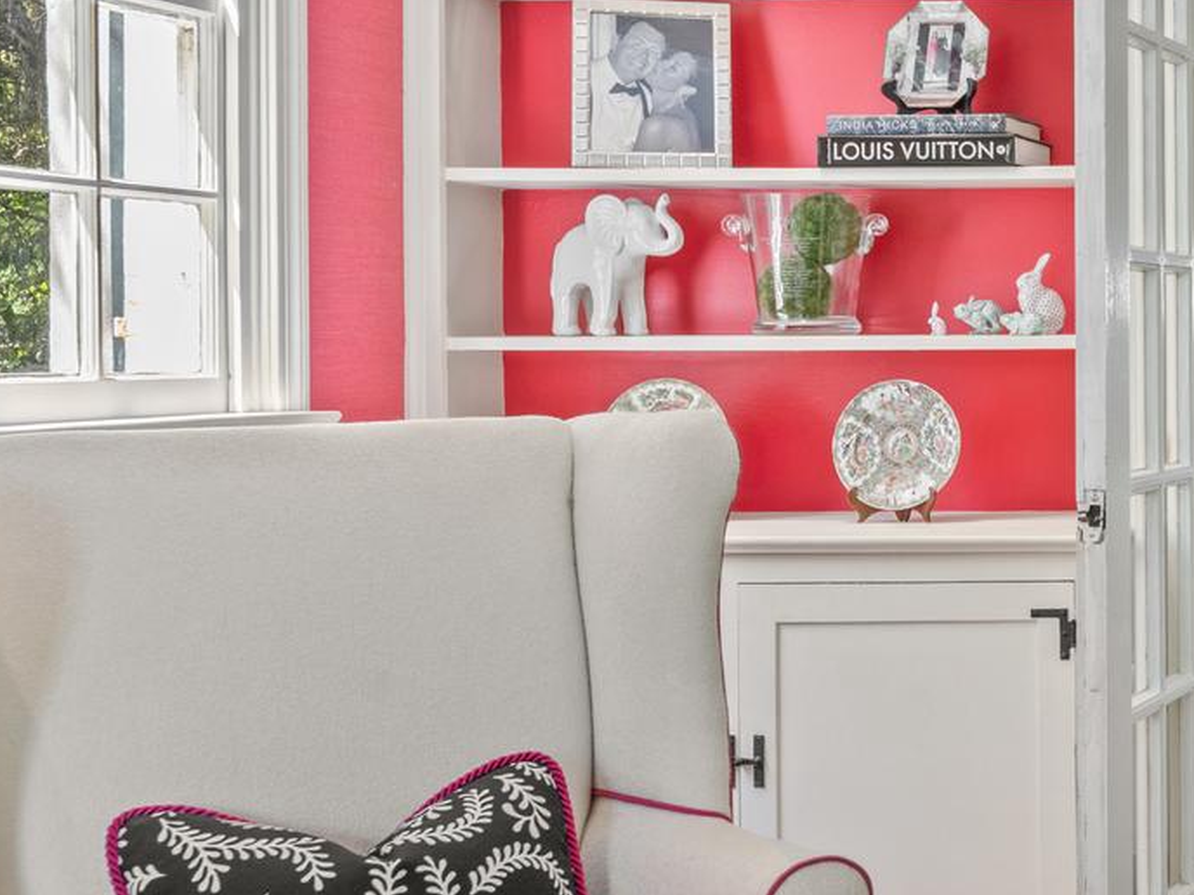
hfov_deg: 25.5
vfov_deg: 22.8
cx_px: 1590
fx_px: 2222
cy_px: 374
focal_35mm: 64
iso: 400
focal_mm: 22.5
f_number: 8
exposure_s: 1/10
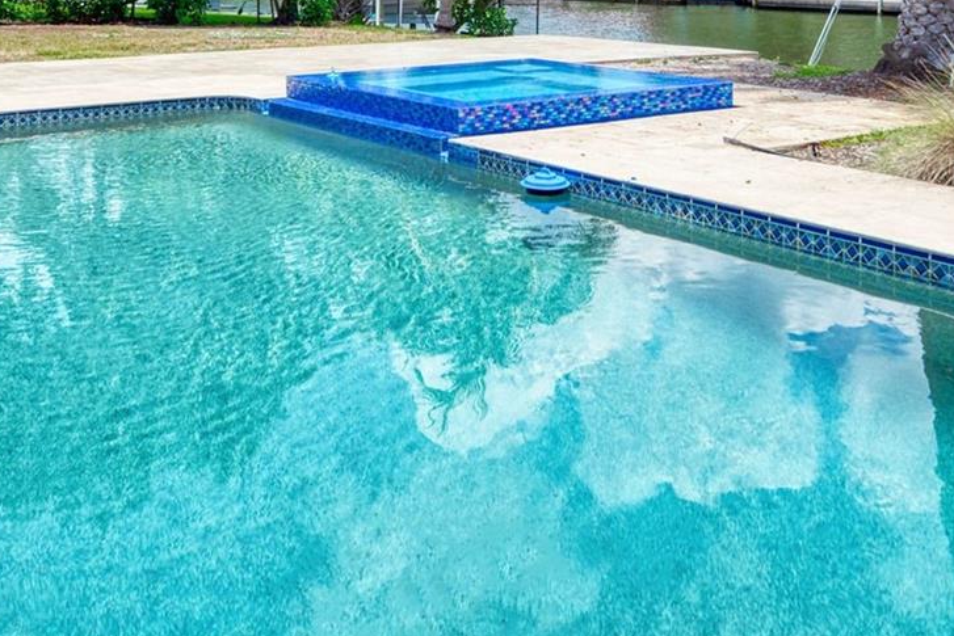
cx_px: 486
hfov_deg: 44.5
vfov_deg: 28.1
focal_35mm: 44
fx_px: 1166
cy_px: -43
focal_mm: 20
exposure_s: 1/200
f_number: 7.1
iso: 160
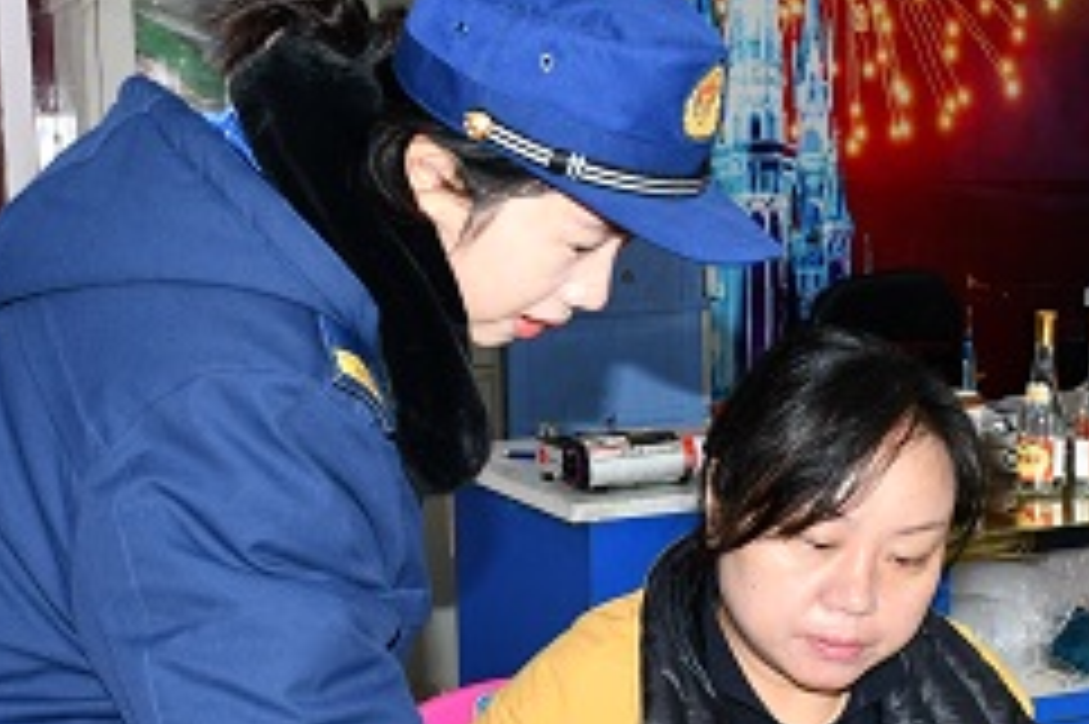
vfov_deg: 21.7
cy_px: 555
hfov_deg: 32.3
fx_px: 1874
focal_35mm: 62
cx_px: 630
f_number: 5.6
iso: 1250
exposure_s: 1/60
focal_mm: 20
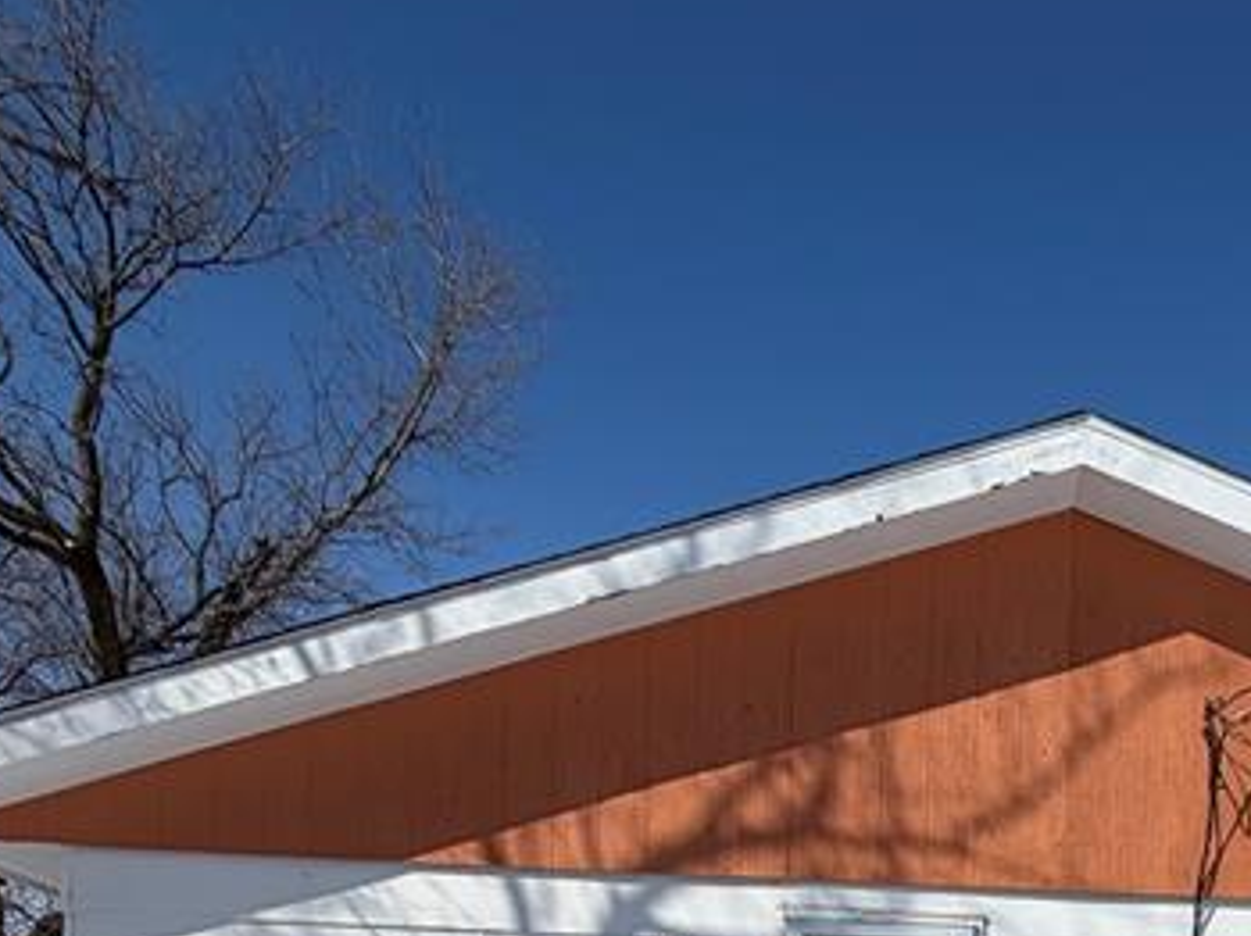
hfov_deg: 43.3
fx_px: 1481
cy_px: 1333
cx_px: 1033
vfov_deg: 27.0
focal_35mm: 41
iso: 20
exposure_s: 1/2410
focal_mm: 2.22
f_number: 2.2
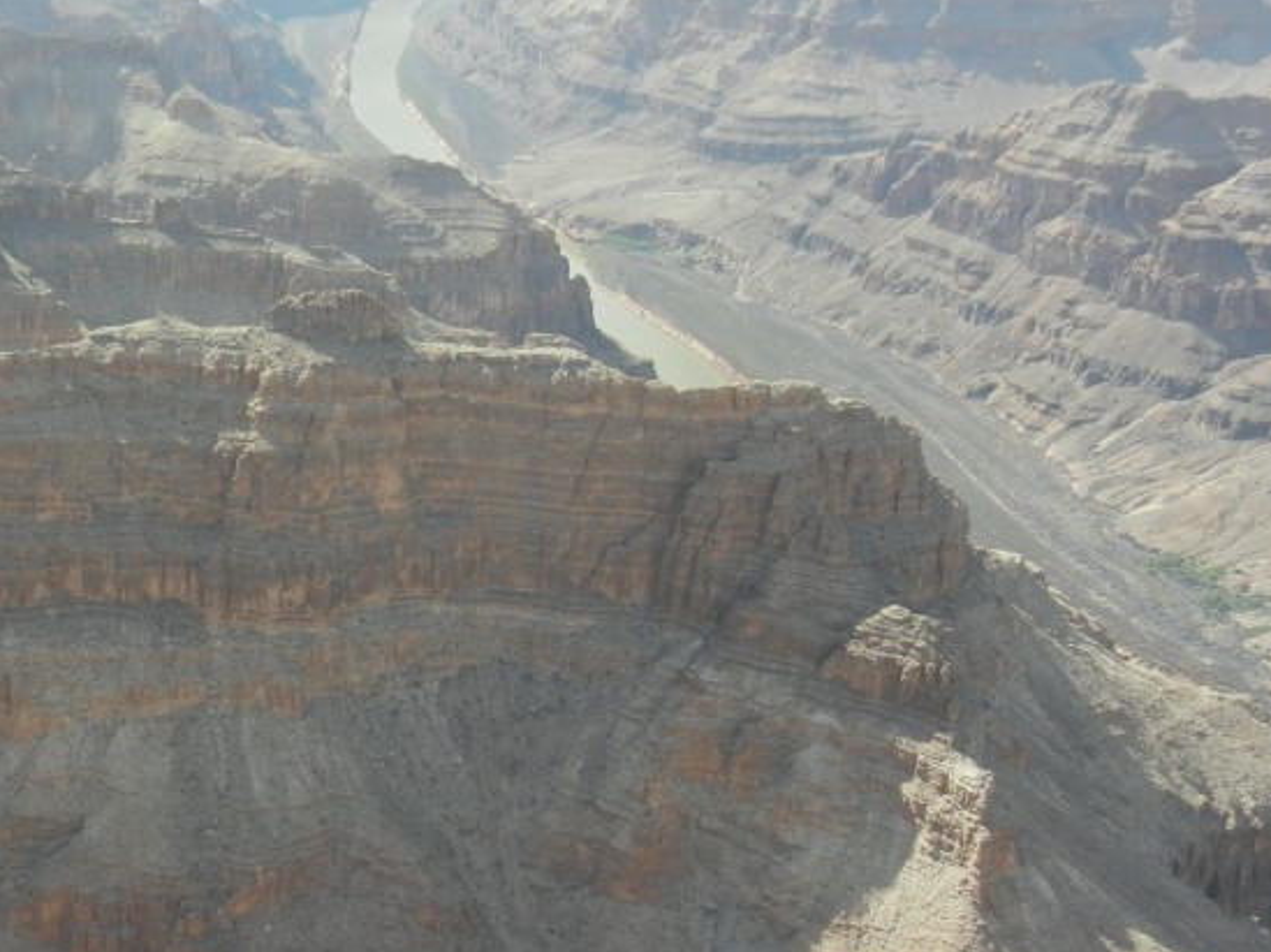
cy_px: 422
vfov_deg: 26.1
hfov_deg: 33.4
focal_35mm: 56
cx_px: 255
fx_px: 2055
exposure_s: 1/786
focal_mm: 5.4
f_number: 3.5
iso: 160
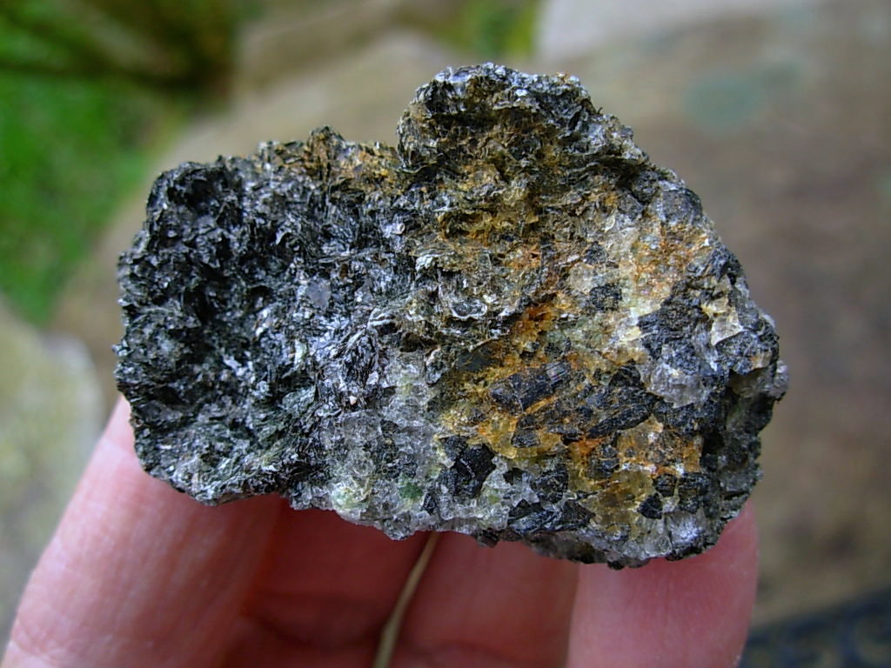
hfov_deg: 49.0
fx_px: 978
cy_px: 334
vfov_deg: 37.7
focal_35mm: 38
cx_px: 446
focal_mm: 6.3
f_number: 2.9
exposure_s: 1/114
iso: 50
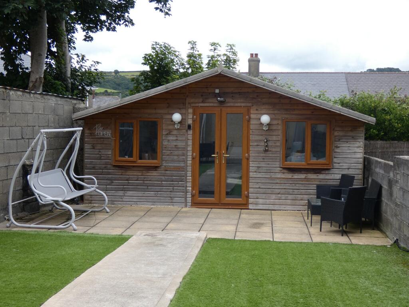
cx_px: 204
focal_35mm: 50
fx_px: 591
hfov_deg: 38.2
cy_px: 154
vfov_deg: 29.1
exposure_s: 1/200
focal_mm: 9
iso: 80
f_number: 3.9
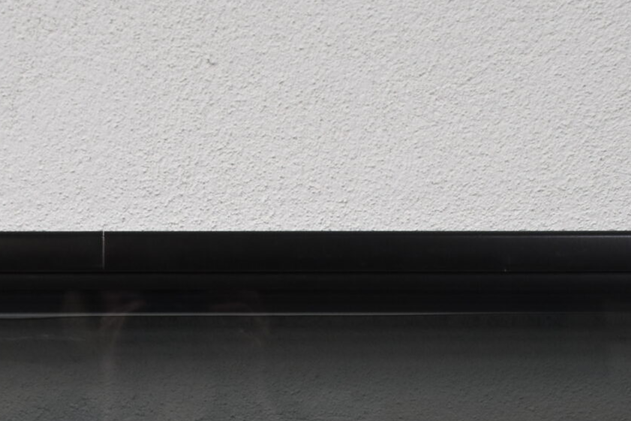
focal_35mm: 137
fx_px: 2402
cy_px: 610
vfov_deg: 9.8
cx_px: 170
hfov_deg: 14.9
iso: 800
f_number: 4.2
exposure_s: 1/250
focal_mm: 30
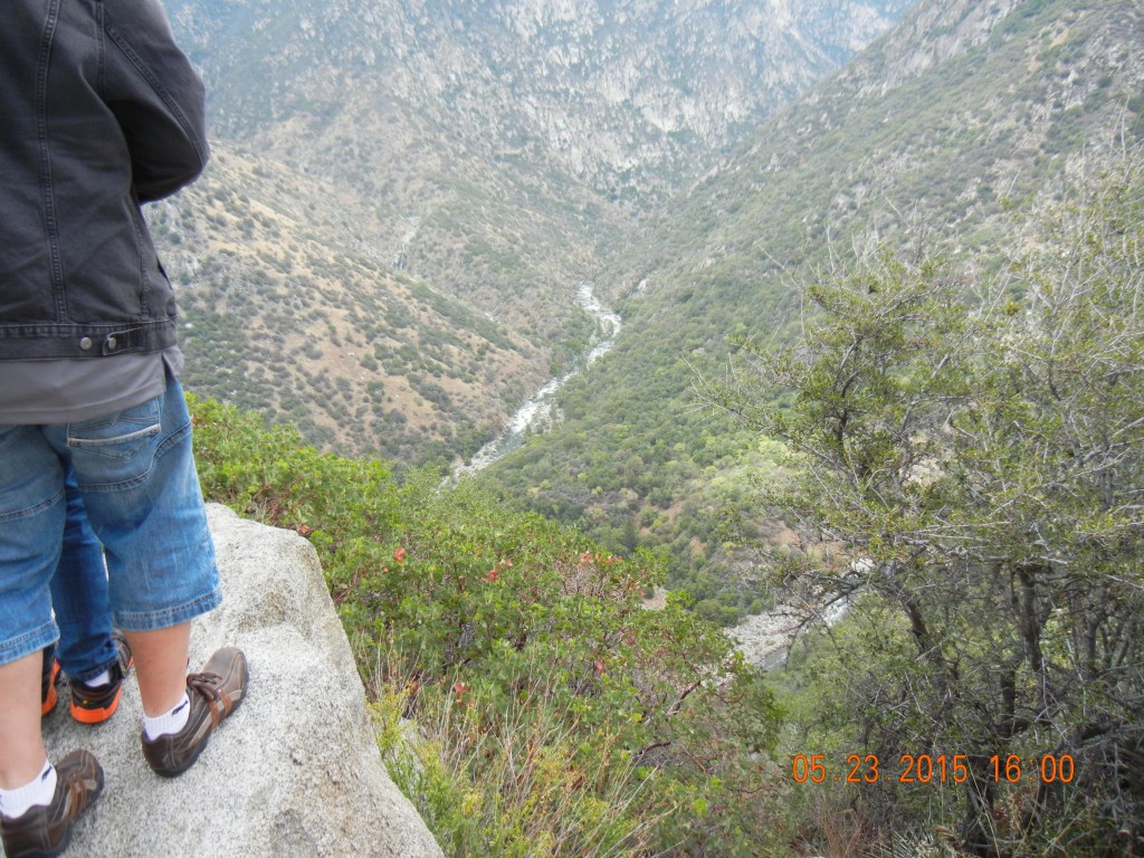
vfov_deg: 46.8
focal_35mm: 30
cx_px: 572
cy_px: 429
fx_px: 991
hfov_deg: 60.0
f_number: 3.5
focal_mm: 5.4
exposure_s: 1/492
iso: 160
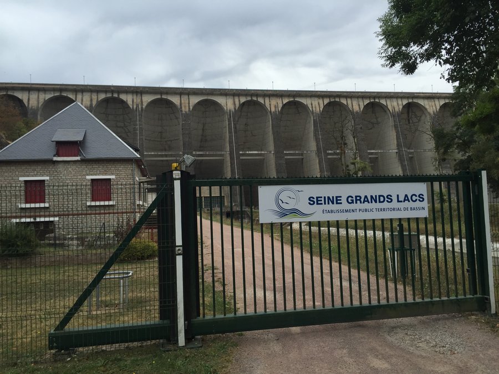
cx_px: 250
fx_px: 418
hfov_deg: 61.7
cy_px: 187
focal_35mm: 29
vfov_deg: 48.2
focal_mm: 4.15
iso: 32
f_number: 2.2
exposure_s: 1/989
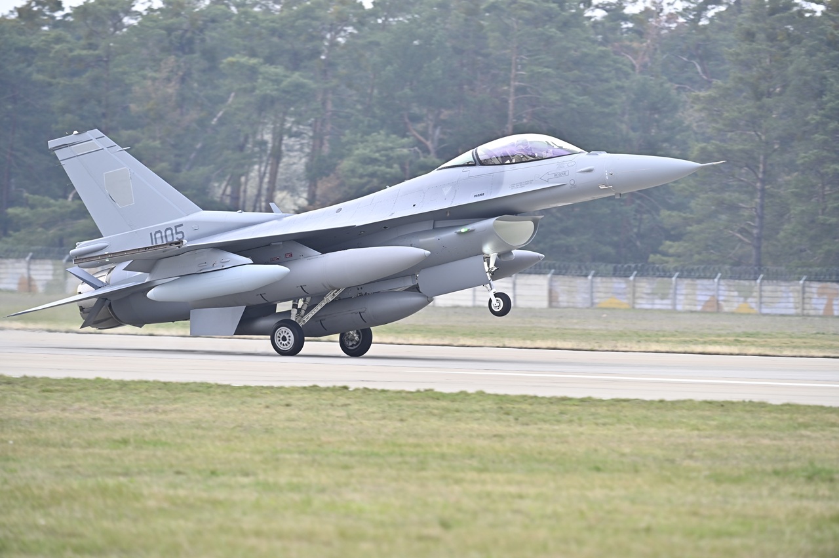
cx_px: 420
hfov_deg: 6.9
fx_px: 6985
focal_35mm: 300
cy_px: 279
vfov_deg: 4.6
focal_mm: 300
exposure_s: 1/800
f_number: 5
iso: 320
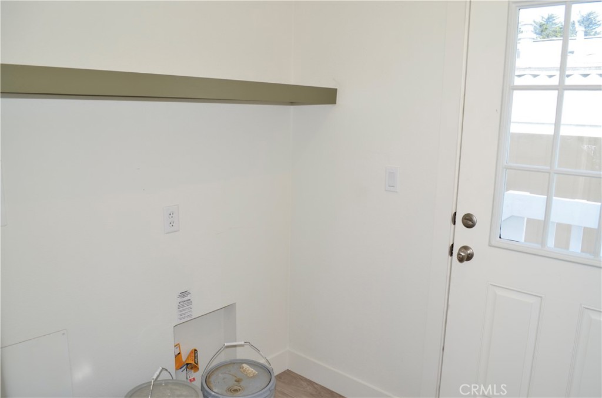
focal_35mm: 27
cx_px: 301
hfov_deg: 67.5
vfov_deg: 47.7
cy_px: 199
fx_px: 451
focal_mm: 18
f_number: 6.3
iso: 200
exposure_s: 1/60
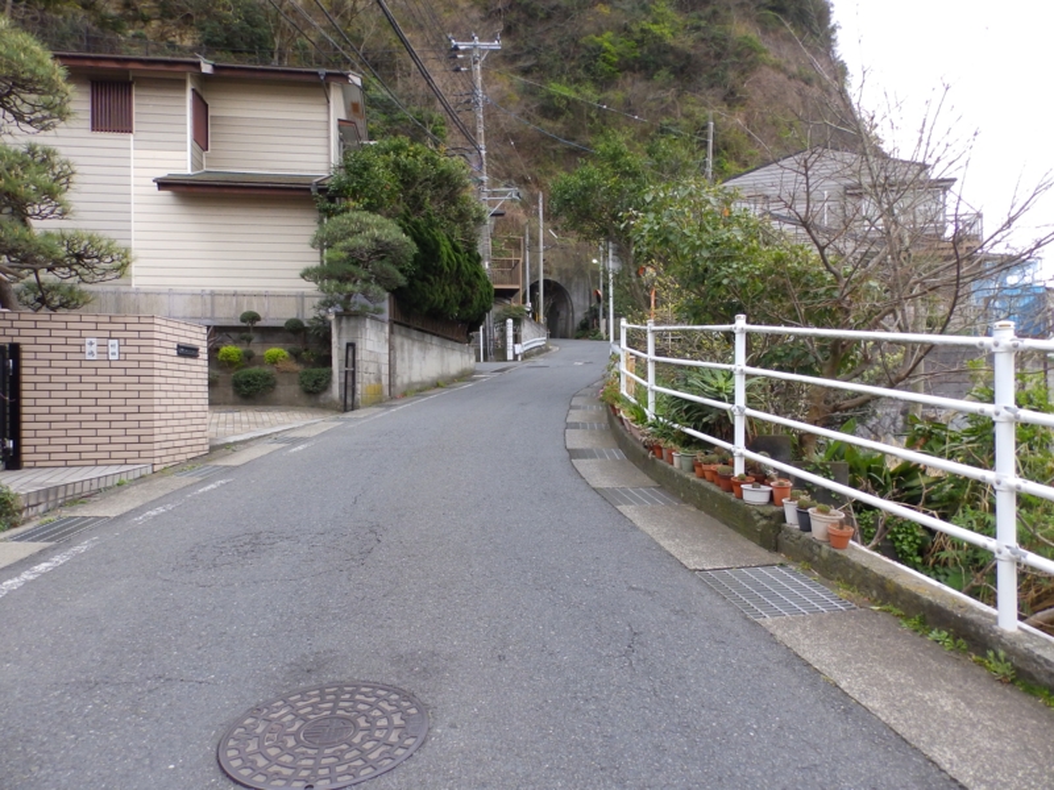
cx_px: 527
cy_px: 395
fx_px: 670
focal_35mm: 22
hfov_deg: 76.4
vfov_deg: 61.1
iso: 200
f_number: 3.4
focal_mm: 4
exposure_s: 1/30
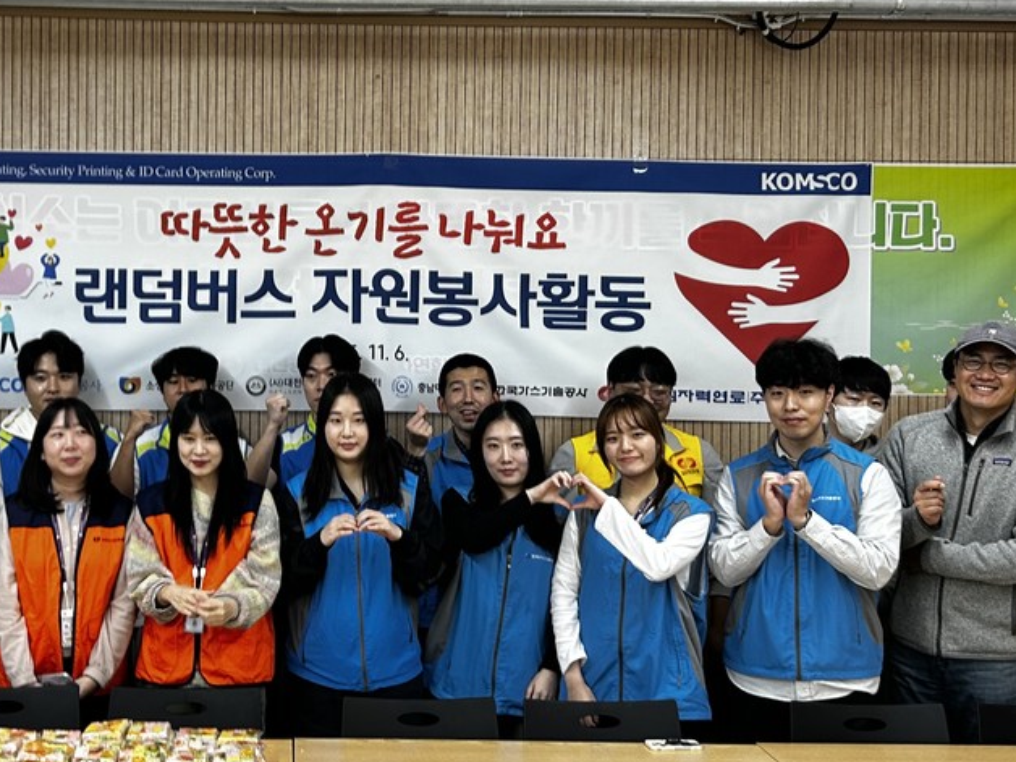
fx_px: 1556
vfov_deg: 27.5
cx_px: 312
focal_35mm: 53
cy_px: 359
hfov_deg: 35.7
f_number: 1.5
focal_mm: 5.7
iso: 80
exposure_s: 1/60
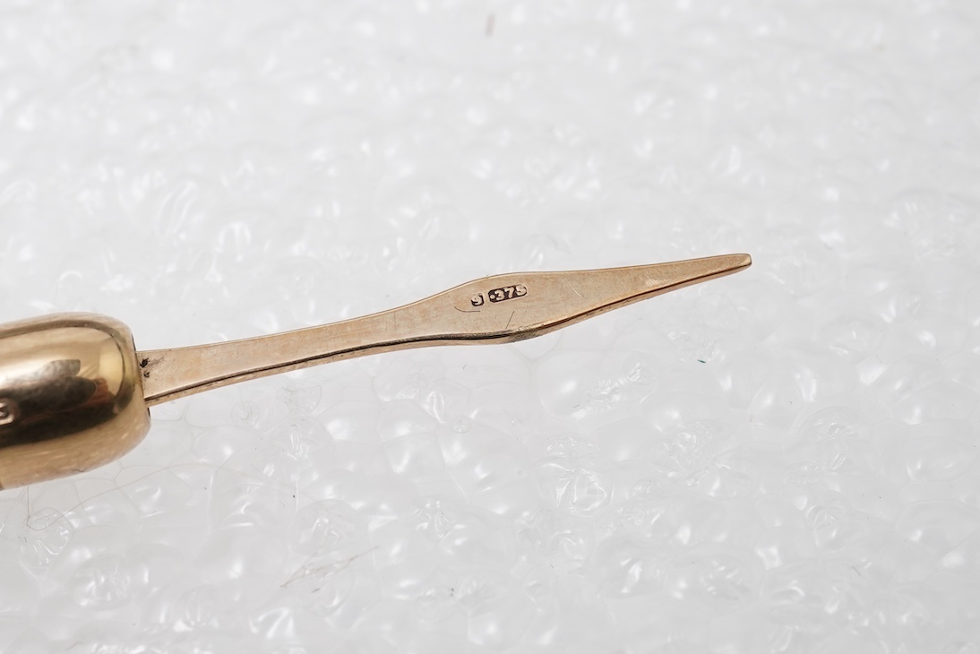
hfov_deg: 27.3
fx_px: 2015
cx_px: 481
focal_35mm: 74
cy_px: 294
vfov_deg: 18.4
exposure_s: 1/125
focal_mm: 30
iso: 400
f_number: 18
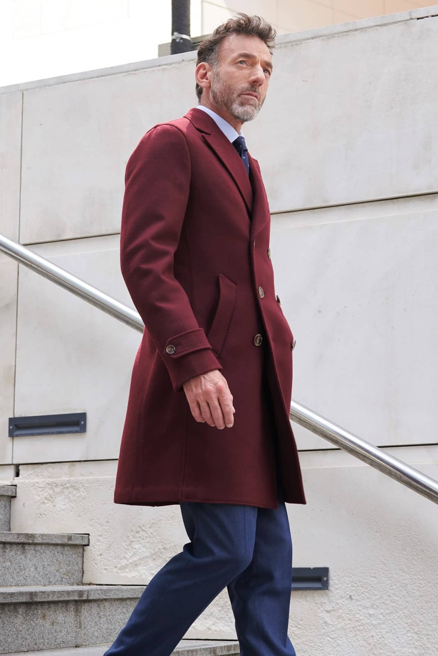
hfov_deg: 33.4
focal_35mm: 40
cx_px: 219
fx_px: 730
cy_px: 328
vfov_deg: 48.5
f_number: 4
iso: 400
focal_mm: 40
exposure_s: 1/500
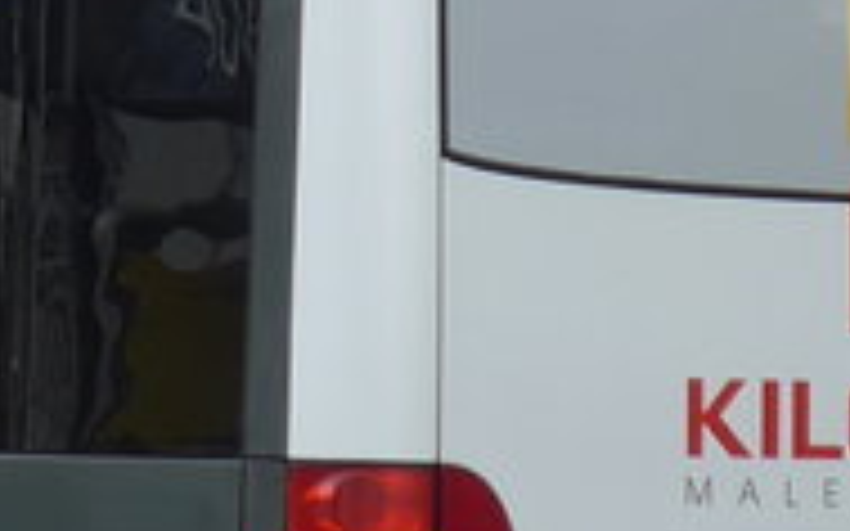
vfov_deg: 2.8
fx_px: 10908
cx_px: -522
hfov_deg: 4.4
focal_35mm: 471
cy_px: -369
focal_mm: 14.2
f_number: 4.1
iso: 80
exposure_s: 1/160
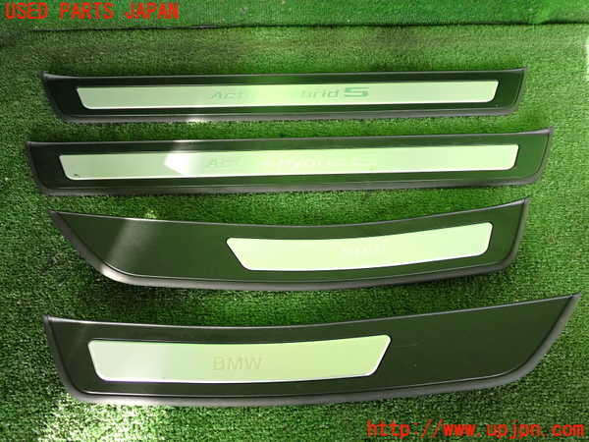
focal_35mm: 30
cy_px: 221
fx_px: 510
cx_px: 294
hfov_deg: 60.0
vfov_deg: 46.8
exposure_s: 1/125
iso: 200
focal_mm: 5.4
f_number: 2.3
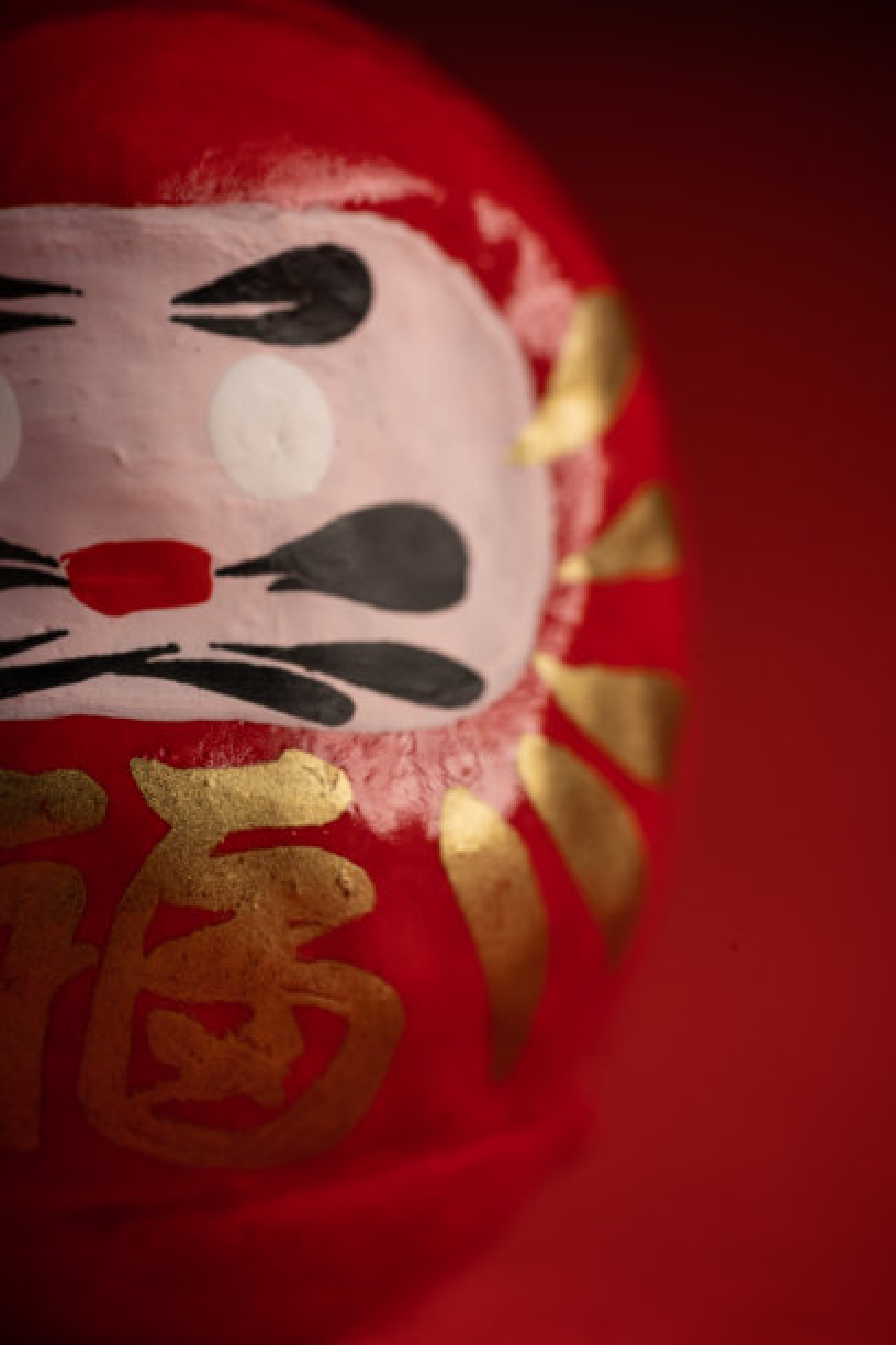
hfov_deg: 15.2
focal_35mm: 90
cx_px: 448
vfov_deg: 22.6
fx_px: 3360
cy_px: 672
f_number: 8
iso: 100
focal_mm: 90
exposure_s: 1/160
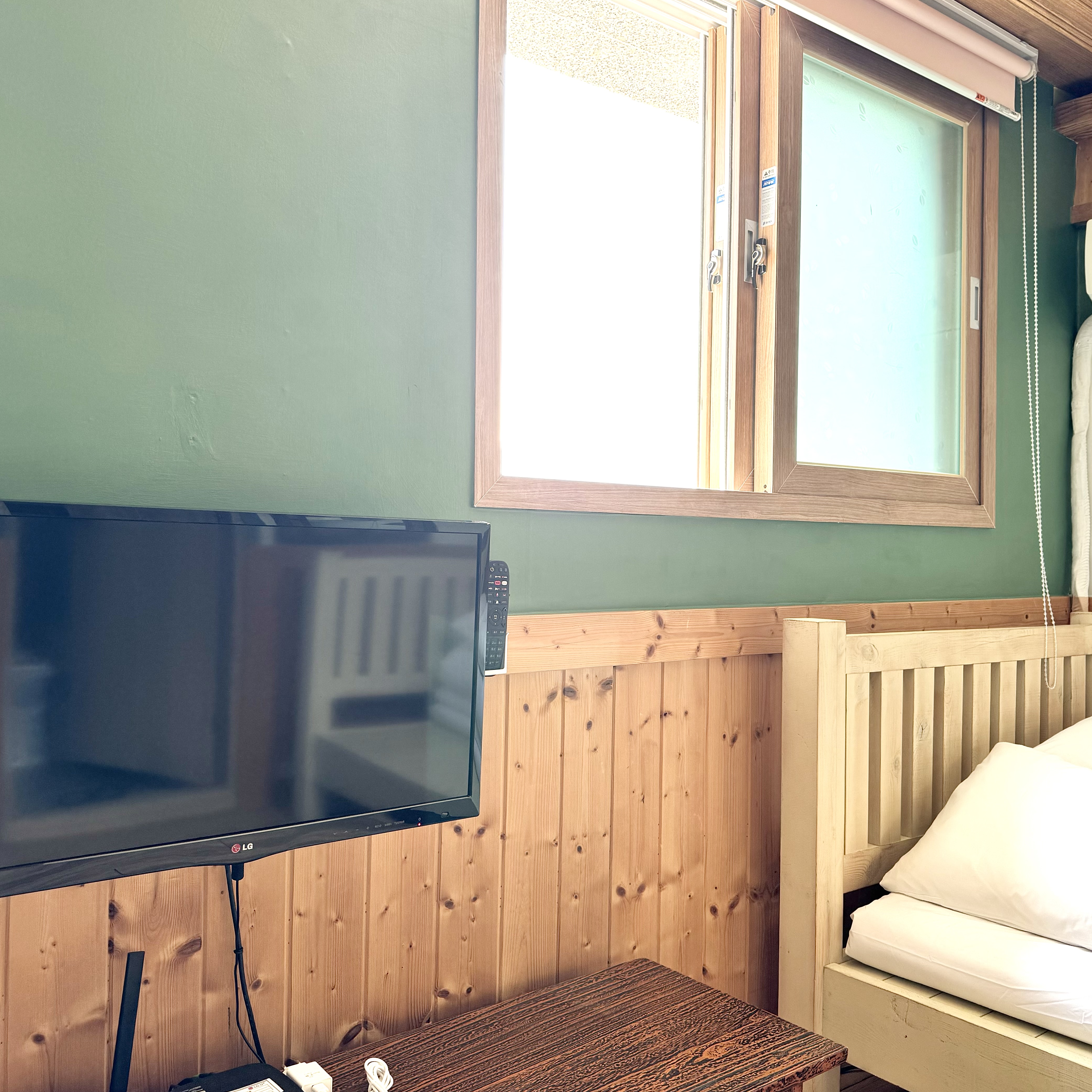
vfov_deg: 55.6
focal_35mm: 29
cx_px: 555
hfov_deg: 55.6
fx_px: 1035
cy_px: 539
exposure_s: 1/121
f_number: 1.78
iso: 80
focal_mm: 6.76
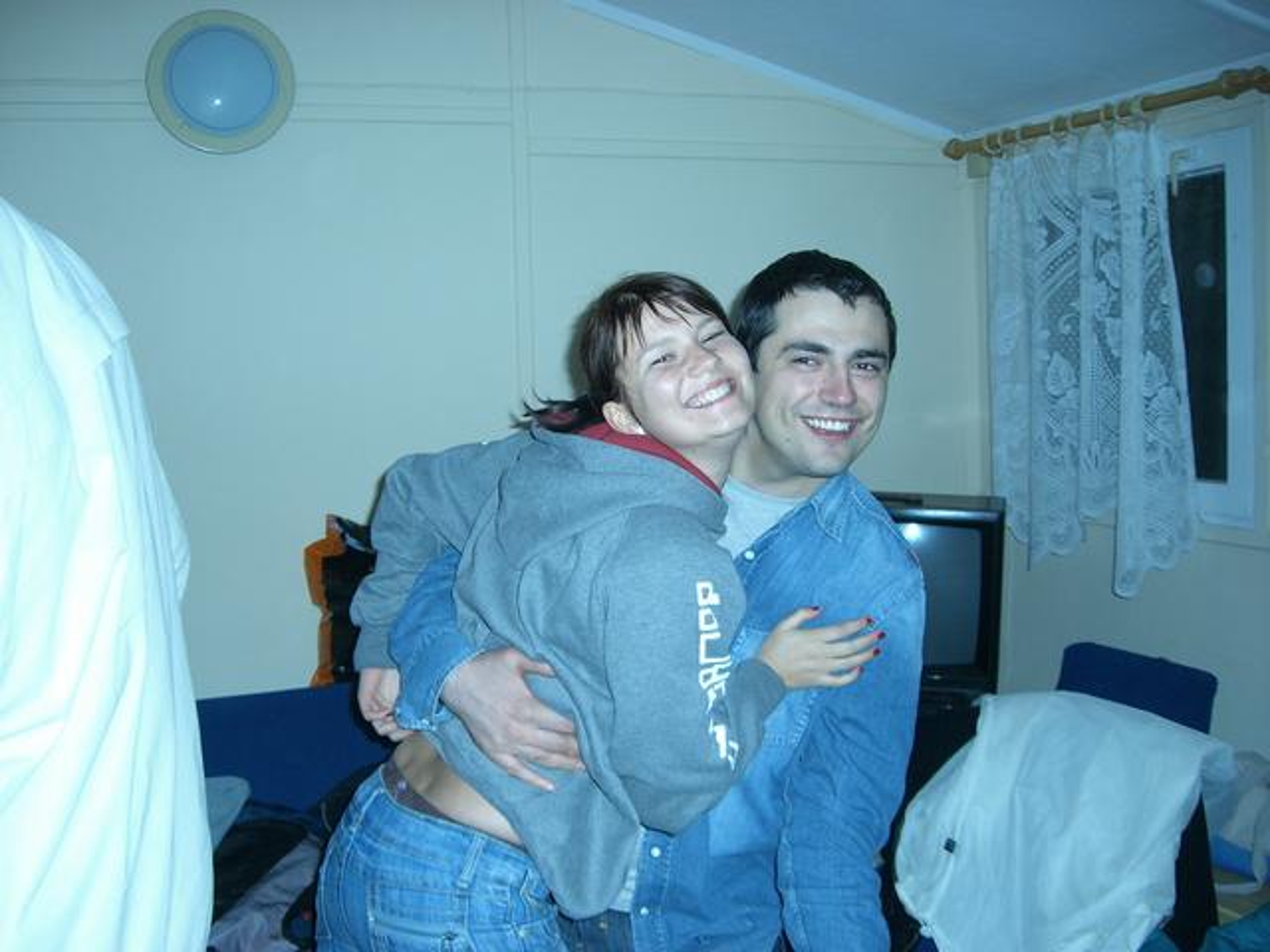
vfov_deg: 37.7
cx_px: 635
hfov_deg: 49.0
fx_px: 1394
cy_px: 476
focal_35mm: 38
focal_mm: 6.2
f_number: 2.7
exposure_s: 1/60
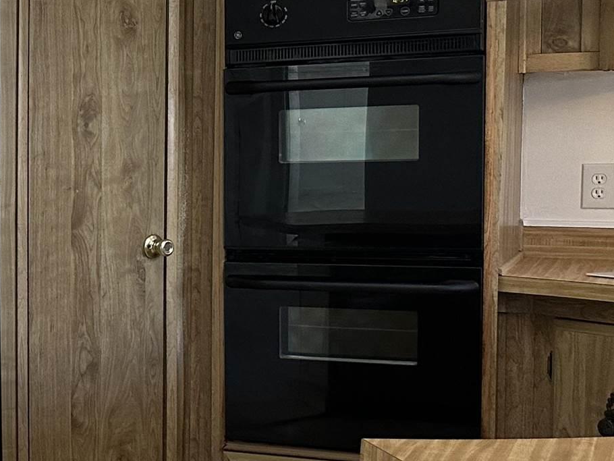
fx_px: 1437
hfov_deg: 19.6
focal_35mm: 81
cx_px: -409
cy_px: 267
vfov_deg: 18.2
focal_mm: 6.86
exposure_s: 1/120
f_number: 1.78
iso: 200
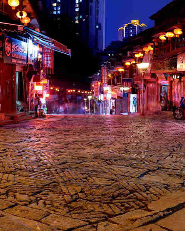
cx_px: 77
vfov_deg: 37.4
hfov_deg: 30.2
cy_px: 115
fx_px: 342
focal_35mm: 50
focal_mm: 35
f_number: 10
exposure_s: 30
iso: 50
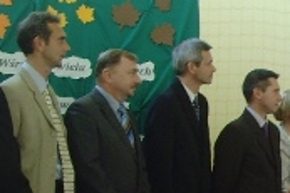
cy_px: 206
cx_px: 444
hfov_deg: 12.9
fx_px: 1207
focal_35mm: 150
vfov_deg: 9.1
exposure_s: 1/45
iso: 160
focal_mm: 6.6
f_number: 3.5
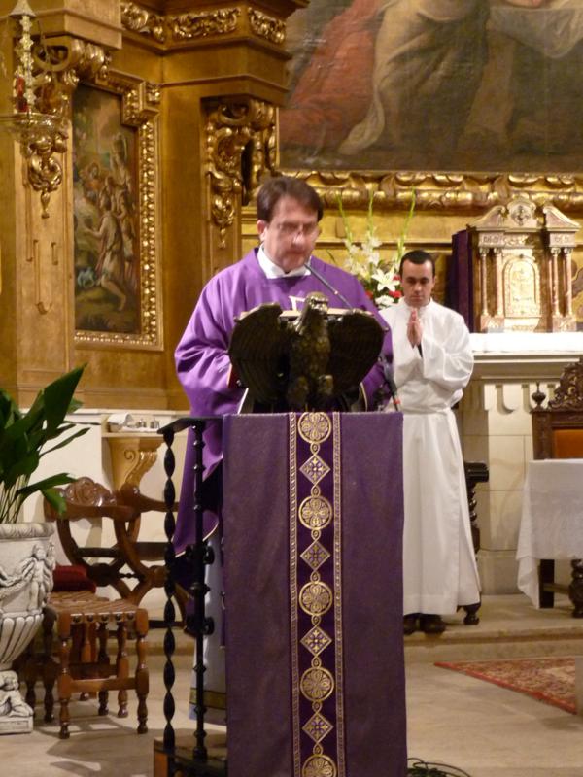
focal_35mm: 83
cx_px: 292
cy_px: 388
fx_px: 1864
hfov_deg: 17.8
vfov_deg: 23.6
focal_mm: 10.4
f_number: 3.2
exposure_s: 1/8
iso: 400
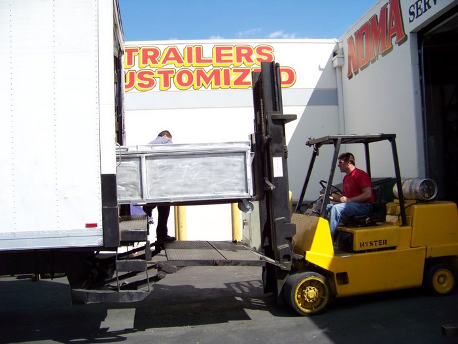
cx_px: 229
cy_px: 172
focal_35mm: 36
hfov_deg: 51.4
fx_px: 476
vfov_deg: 39.7
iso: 72
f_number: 2.8
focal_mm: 5.85
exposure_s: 1/1000
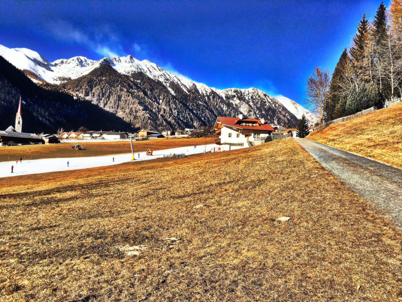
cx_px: 201
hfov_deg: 61.7
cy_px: 151
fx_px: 337
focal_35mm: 29
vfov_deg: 48.2
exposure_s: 1/1637
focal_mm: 4.15
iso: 25
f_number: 2.2
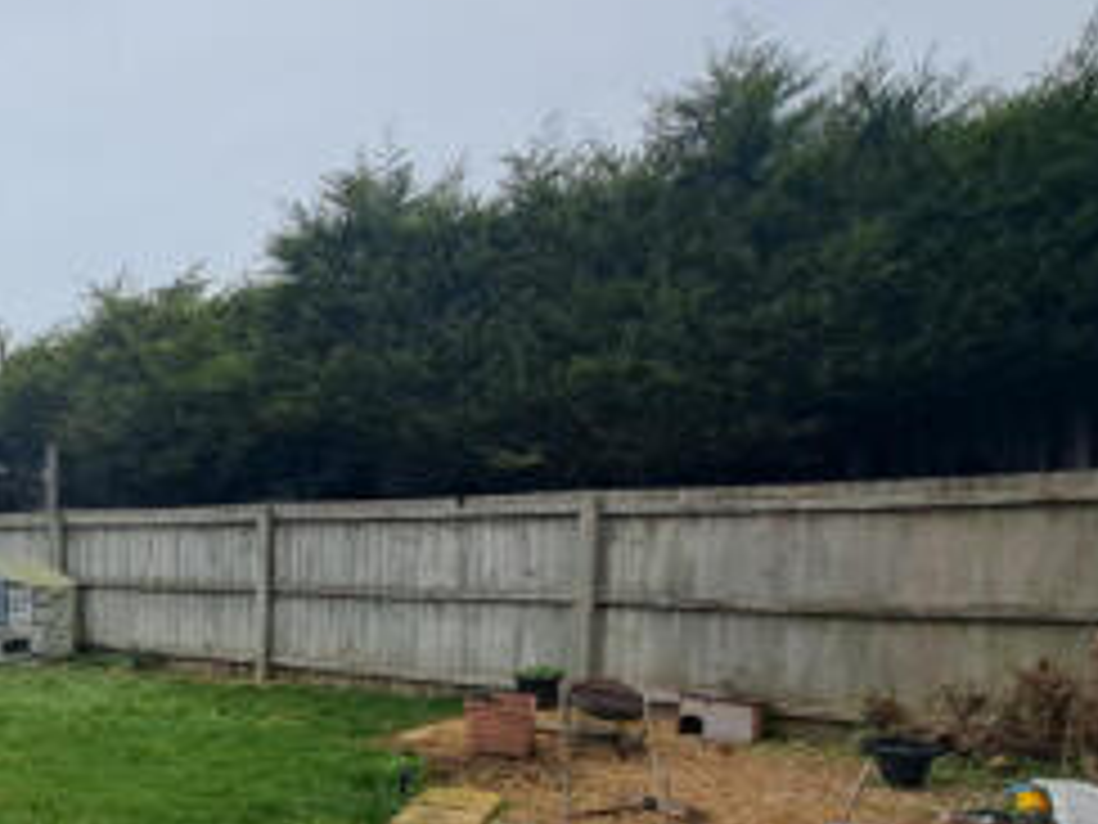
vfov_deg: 44.4
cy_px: 588
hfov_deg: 44.9
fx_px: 983
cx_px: -97
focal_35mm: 31
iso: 50
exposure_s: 1/197
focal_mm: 1.74
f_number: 2.2
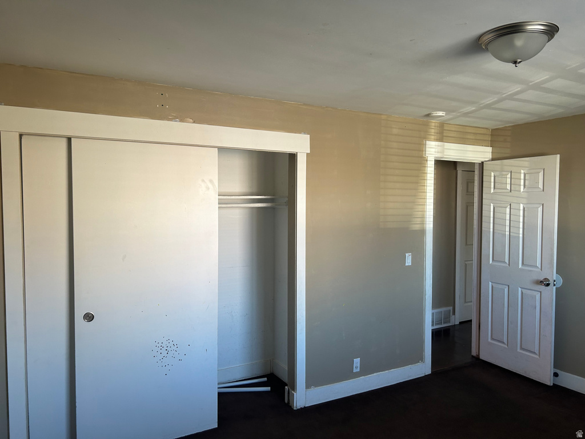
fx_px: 439
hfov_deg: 67.3
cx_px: 292
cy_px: 220
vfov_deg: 53.1
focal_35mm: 26
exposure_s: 1/121
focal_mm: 5.7
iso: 80
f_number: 1.5
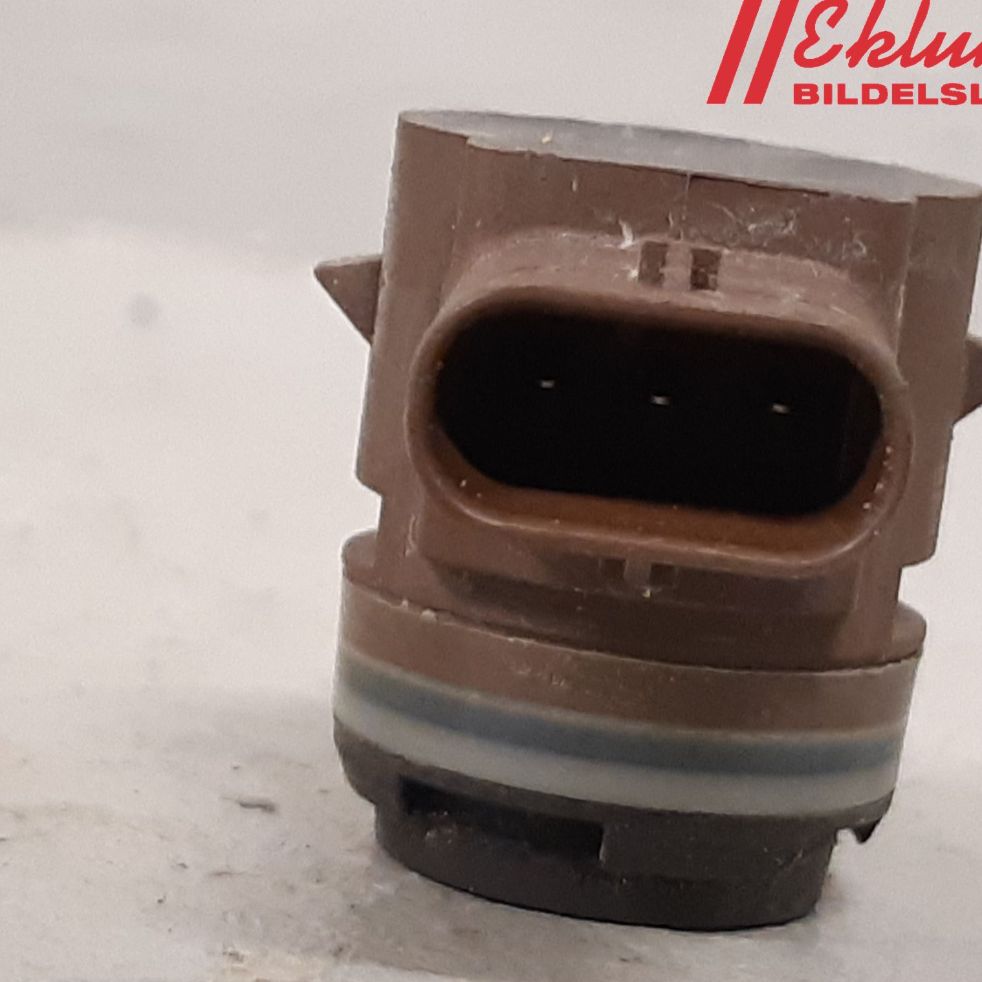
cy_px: 492
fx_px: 995
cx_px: 441
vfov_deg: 52.5
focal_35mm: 31
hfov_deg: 52.4
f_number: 1.7
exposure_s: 1/33
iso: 200
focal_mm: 3.93
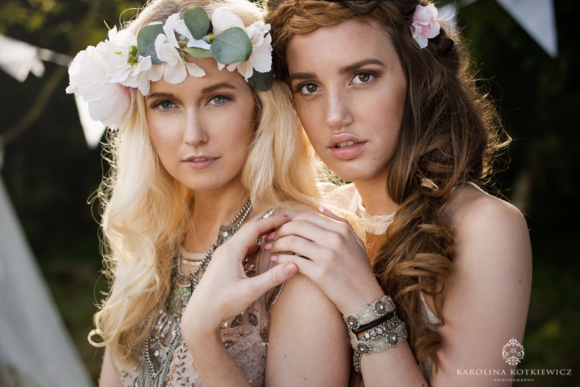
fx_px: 806
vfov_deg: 27.0
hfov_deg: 39.6
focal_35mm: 50
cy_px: 194
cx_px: 290
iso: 400
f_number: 2.8
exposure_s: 1/2000
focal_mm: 50
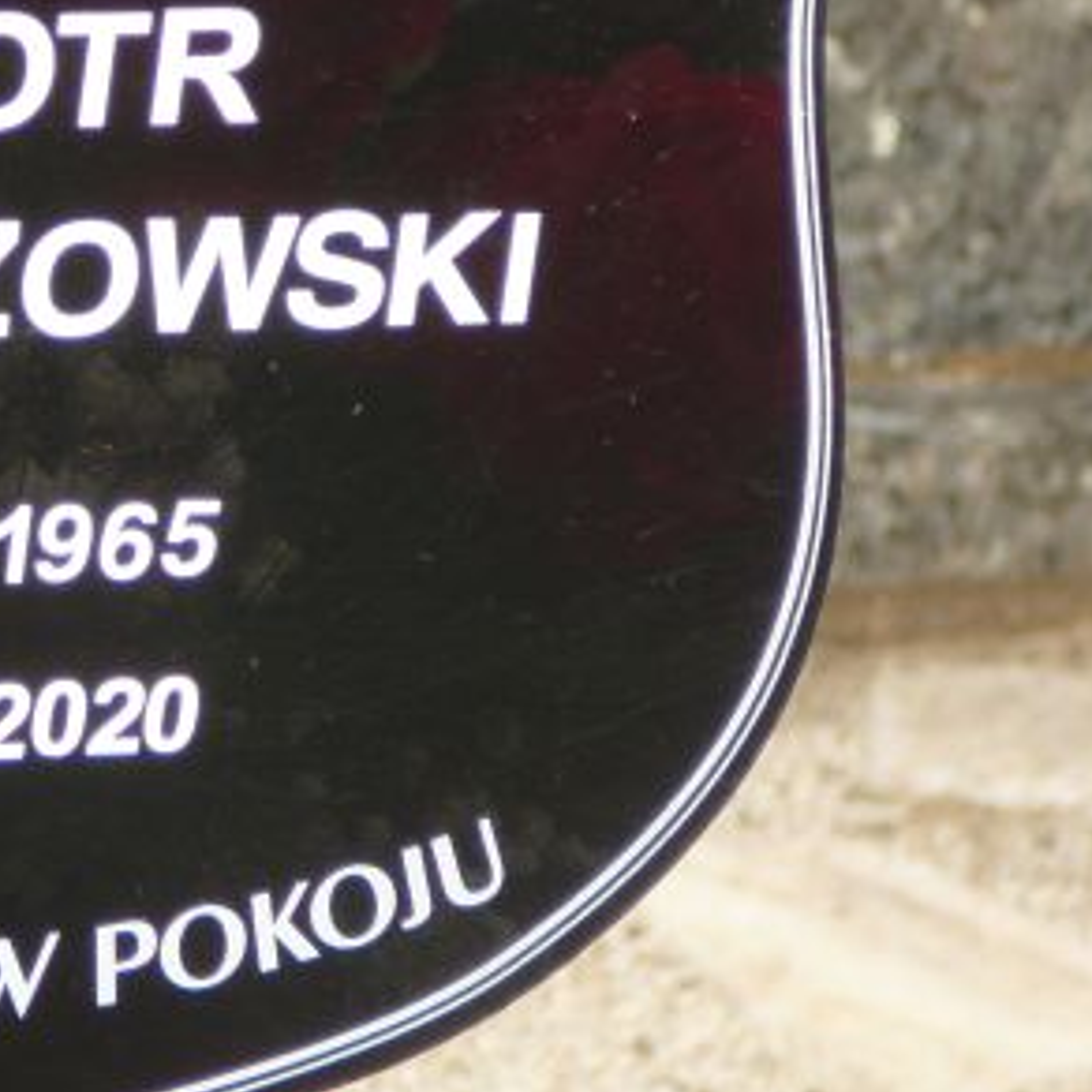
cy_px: 206
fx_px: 12242
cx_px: -7
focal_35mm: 343
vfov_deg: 5.1
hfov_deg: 5.1
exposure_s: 1/160
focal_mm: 26.3
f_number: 4
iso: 80
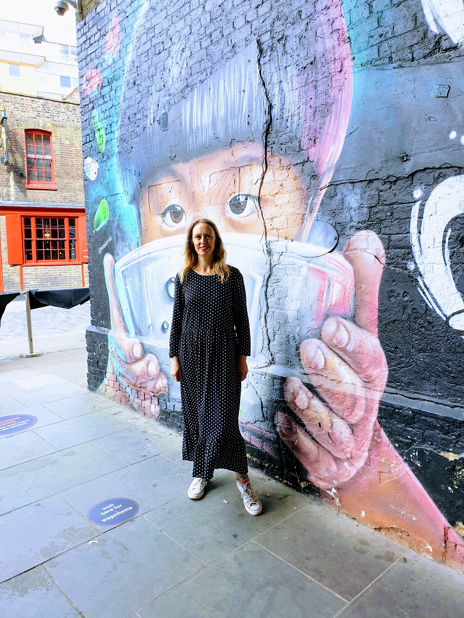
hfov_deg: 53.1
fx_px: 464
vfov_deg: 67.3
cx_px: 232
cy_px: 309
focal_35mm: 26
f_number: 2.4
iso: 50
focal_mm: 4.3
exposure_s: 1/118
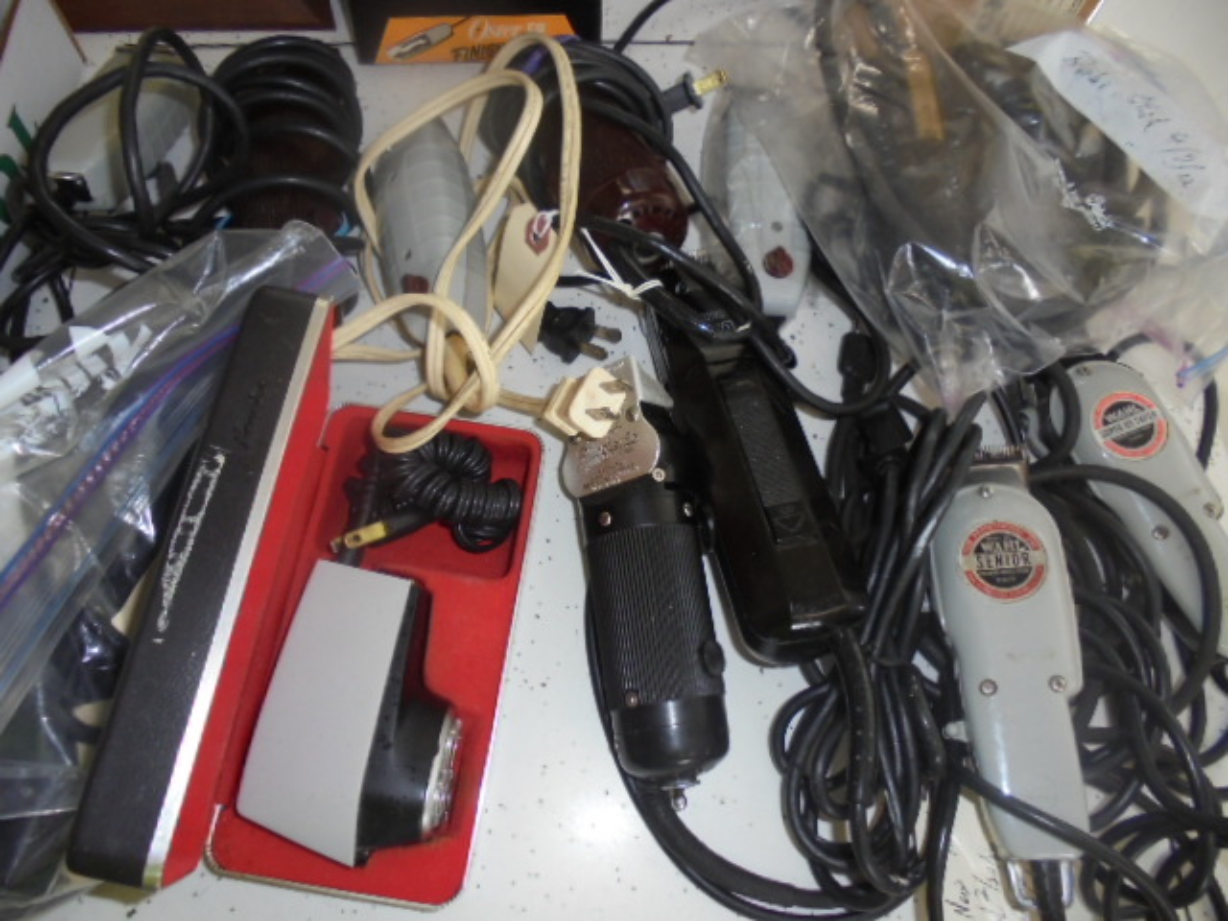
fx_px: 922
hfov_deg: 67.3
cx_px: 614
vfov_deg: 53.1
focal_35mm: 26
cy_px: 460
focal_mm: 4.6
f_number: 3.5
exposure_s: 1/30
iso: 160
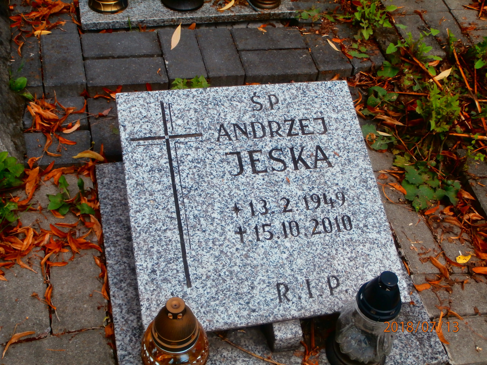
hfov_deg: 40.4
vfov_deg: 30.9
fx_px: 661
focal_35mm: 47
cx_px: 244
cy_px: 182
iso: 100
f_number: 4.2
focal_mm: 8.29
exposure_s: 1/640
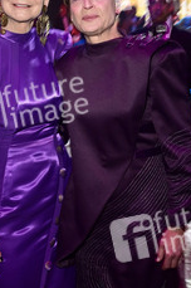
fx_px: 391
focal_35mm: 49
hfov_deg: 27.2
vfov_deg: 40.3
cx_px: 60
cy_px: 170
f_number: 5.6
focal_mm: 28
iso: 2500
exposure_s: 1/50
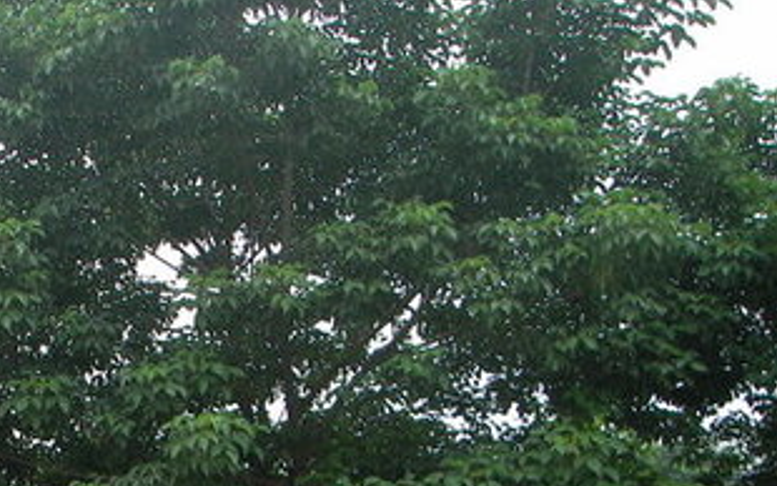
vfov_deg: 16.2
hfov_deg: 25.6
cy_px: 559
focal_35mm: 78
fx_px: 1652
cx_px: 65
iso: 50
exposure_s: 1/156
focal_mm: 6.3
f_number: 3.3
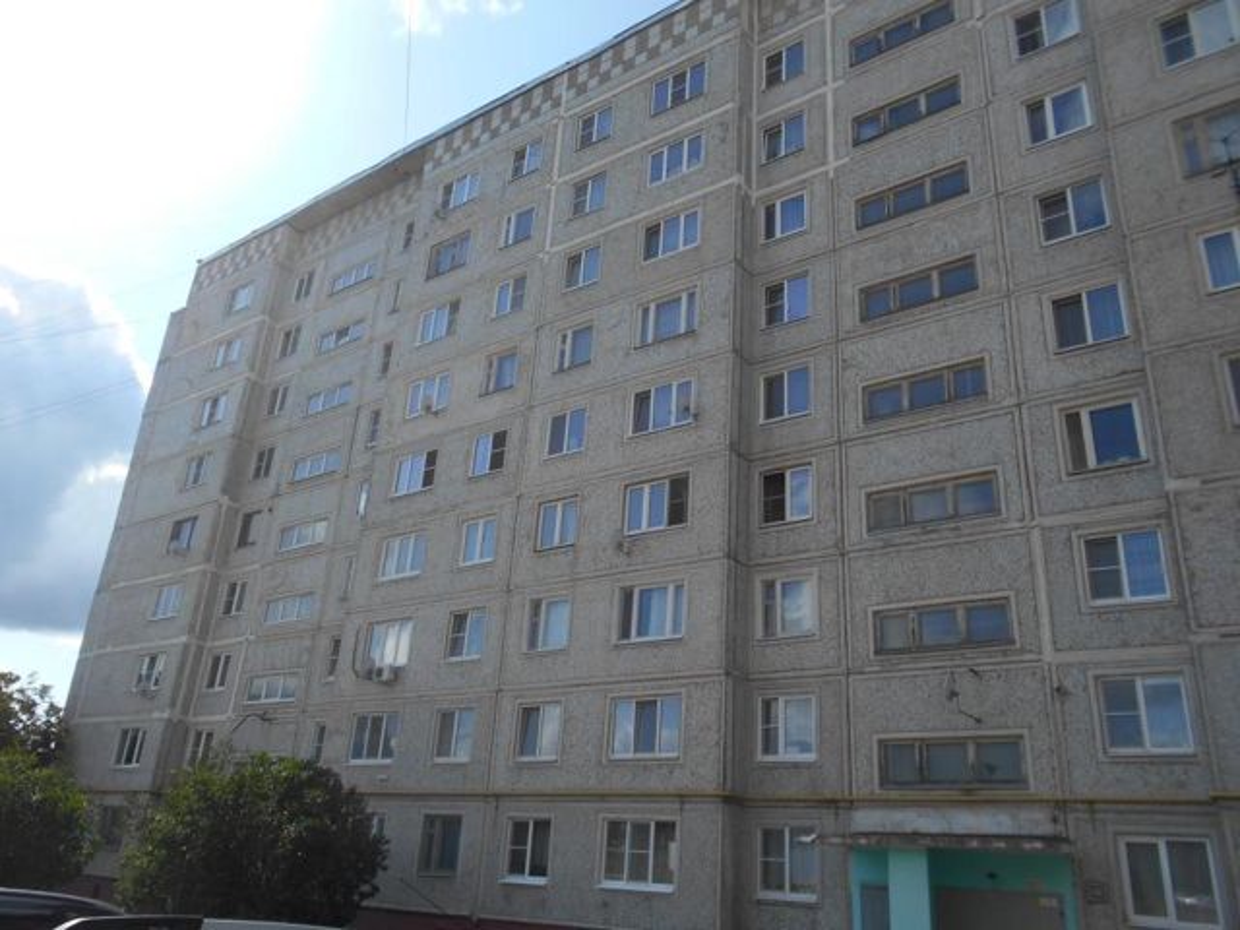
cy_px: 465
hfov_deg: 67.3
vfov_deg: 53.1
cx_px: 620
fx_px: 931
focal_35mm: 26
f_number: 3.2
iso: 80
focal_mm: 4.6
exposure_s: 1/1000
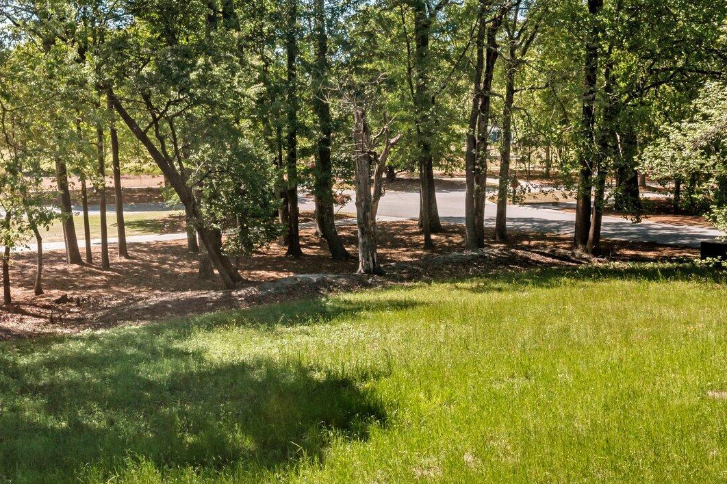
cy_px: 294
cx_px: 390
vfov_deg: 25.0
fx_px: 1090
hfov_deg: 36.9
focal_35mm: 54
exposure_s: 1/200
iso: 100
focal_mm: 10.26
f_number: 6.3
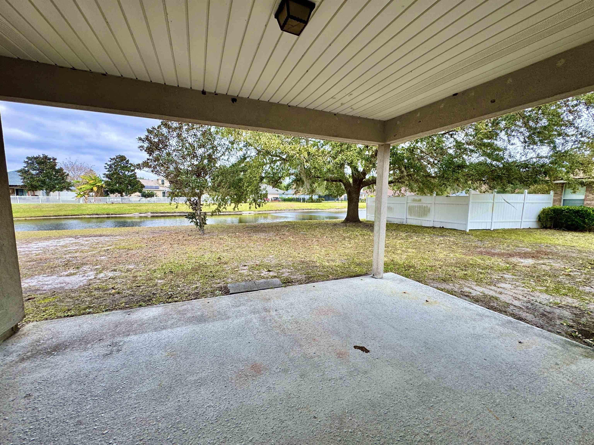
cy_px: 222
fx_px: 240
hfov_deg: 102.1
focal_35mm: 14
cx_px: 297
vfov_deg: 85.7
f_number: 2.2
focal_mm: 2.22
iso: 40
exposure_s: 1/316
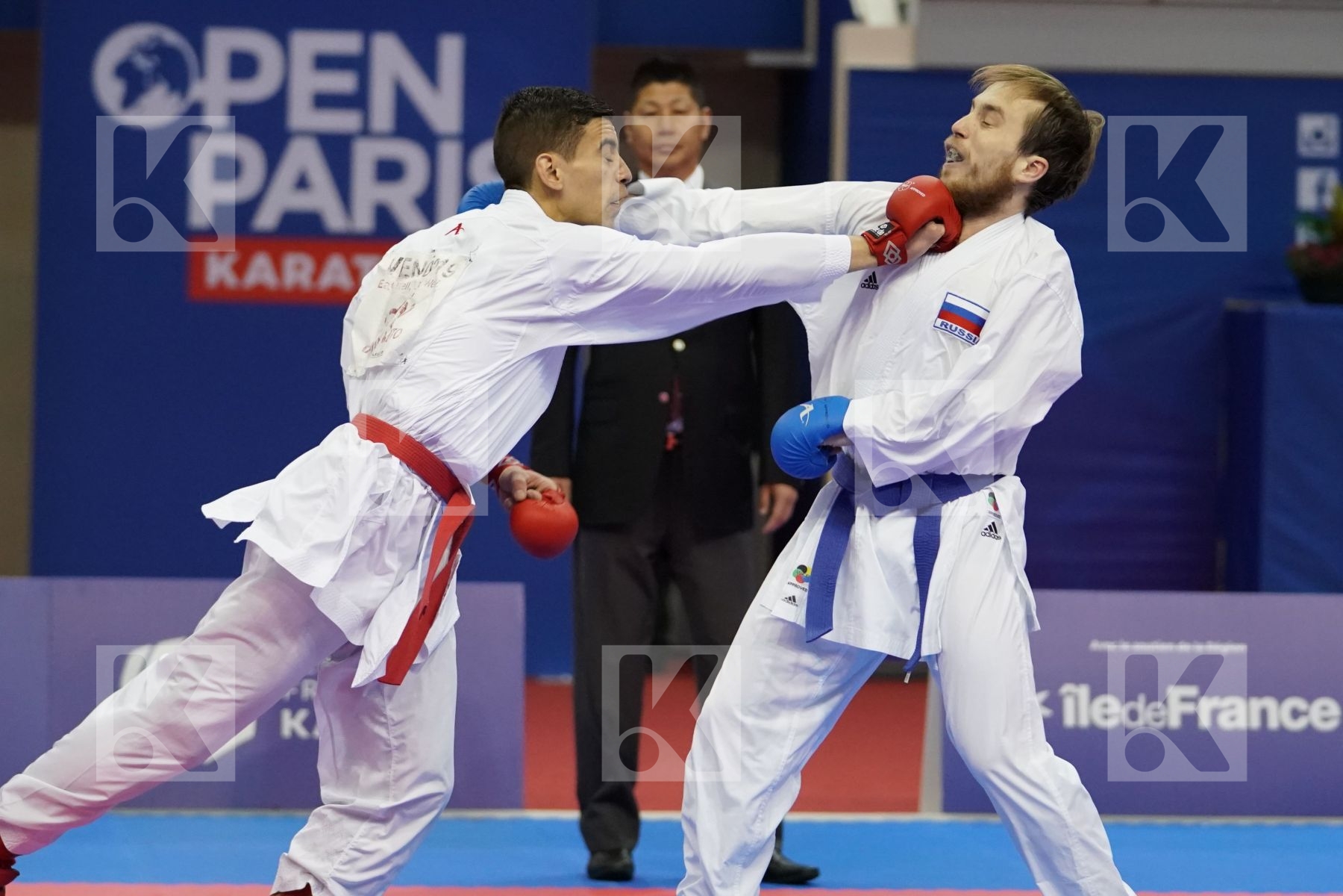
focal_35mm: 159
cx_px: 672
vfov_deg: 8.6
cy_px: 448
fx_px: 5931
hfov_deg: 12.9
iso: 4000
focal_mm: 106
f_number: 2.8
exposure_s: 1/1000
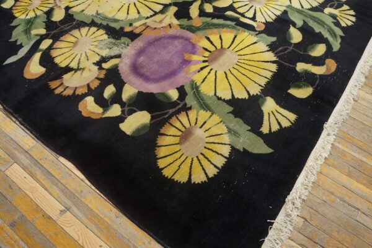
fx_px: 279
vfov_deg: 47.9
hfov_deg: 67.4
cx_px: 186
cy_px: 124
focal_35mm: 27
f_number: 4
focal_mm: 18
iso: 1250
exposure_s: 1/60
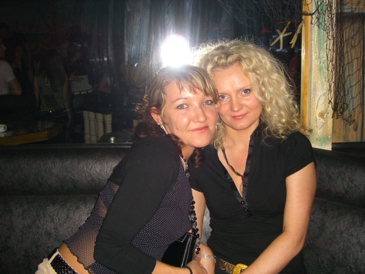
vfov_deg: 37.7
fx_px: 401
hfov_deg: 49.0
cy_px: 137
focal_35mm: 38
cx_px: 182
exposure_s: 1/60
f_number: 2.8
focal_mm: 7.9
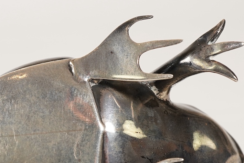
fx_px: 725
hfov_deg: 19.1
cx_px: 104
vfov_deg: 12.8
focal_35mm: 107
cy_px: 106
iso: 400
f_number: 16
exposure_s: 1/125
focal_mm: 30
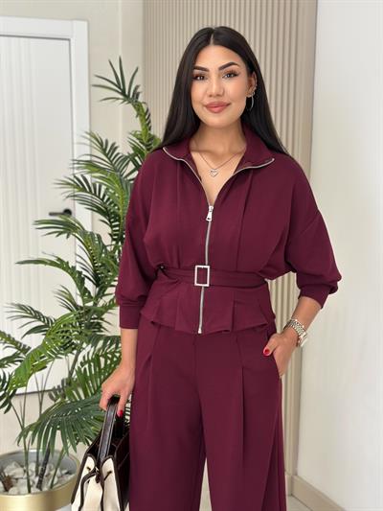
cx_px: 192
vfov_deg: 39.6
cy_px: 256
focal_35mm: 48
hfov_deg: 30.3
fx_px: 708
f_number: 1.78
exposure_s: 1/209
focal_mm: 6.86
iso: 80
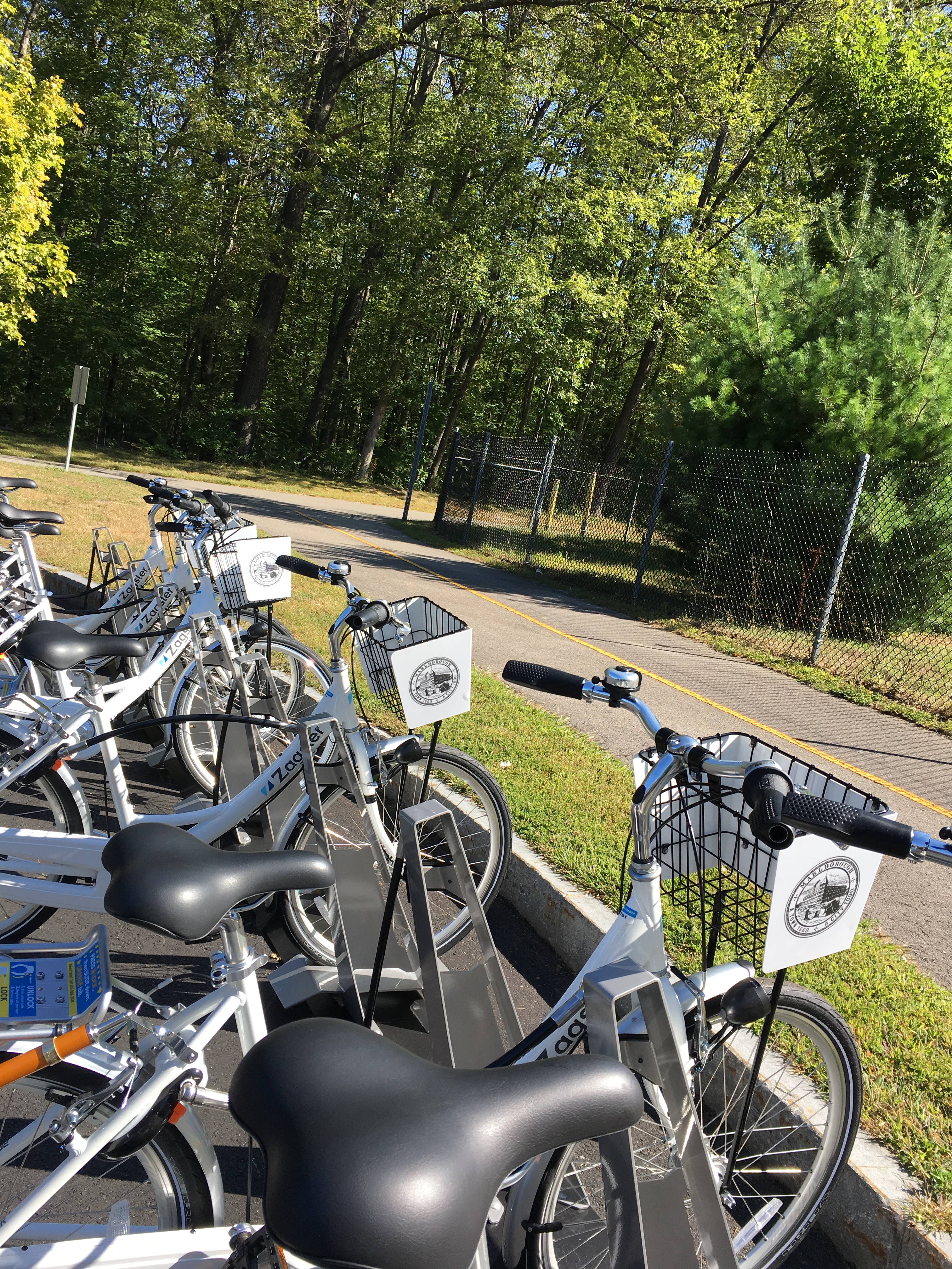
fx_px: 1063
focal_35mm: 29
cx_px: 476
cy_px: 634
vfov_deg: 61.7
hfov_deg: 48.2
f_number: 2.2
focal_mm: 4.15
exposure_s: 1/705
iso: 25
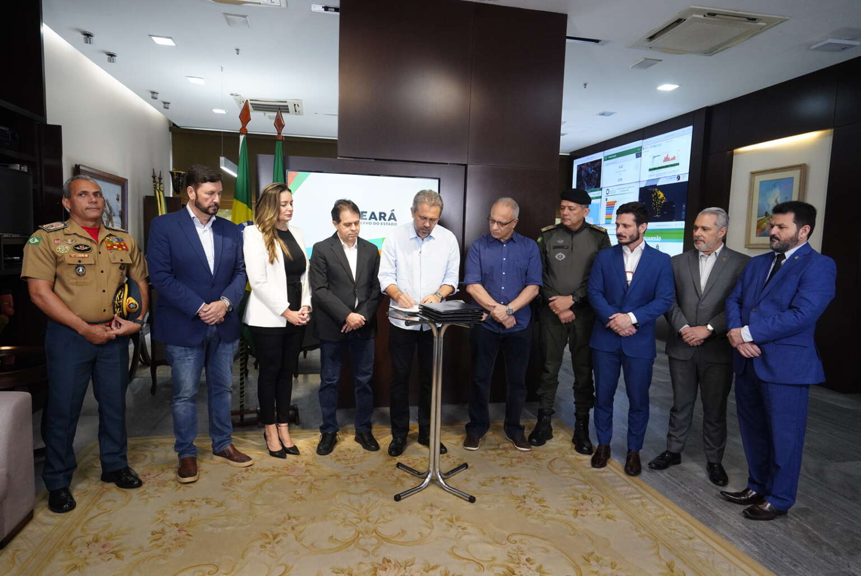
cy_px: 288
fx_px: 527
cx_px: 430
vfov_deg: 57.3
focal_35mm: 22
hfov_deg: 78.5
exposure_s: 1/160
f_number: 5.6
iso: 5000
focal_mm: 22
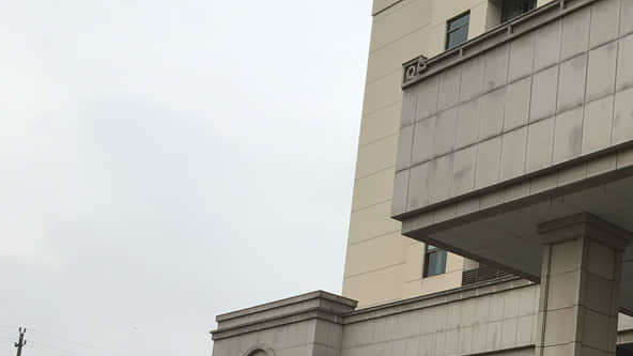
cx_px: 616
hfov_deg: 30.7
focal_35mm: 64
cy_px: 412
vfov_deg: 18.0
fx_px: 1074
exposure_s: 1/1012
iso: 25
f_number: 2.2
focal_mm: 4.15
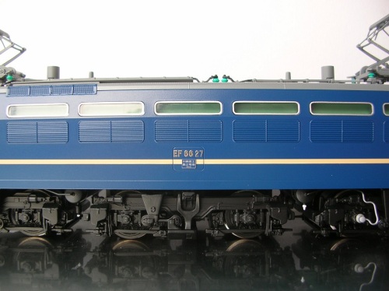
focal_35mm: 35
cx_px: 194
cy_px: 146
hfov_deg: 52.7
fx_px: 393
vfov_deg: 40.6
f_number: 2.8
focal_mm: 5.8
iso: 50
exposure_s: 1/9.9
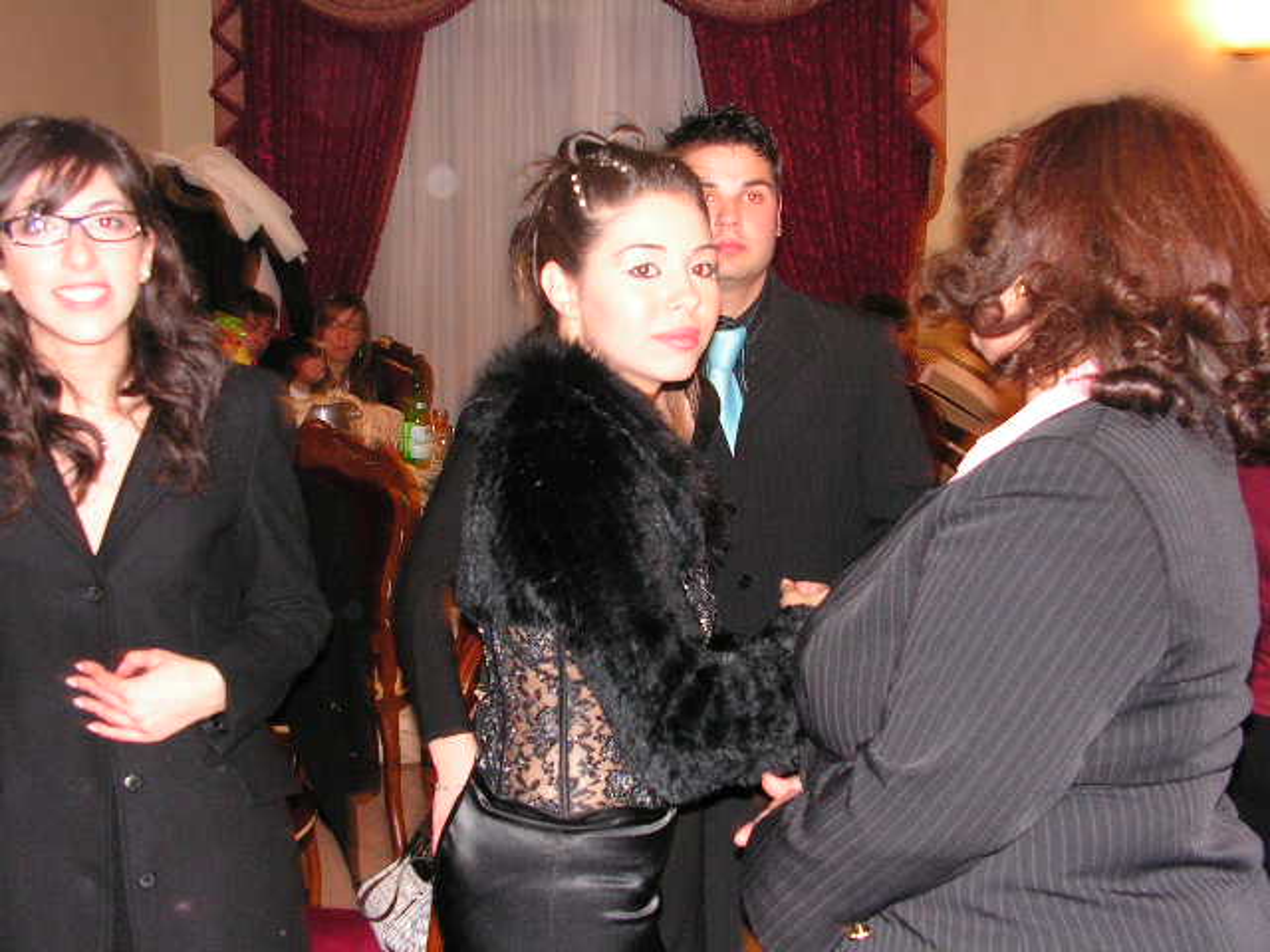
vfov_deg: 31.5
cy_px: 476
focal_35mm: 46
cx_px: 635
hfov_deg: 41.2
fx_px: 1688
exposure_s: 1/40
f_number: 3.2
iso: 200
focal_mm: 7.8
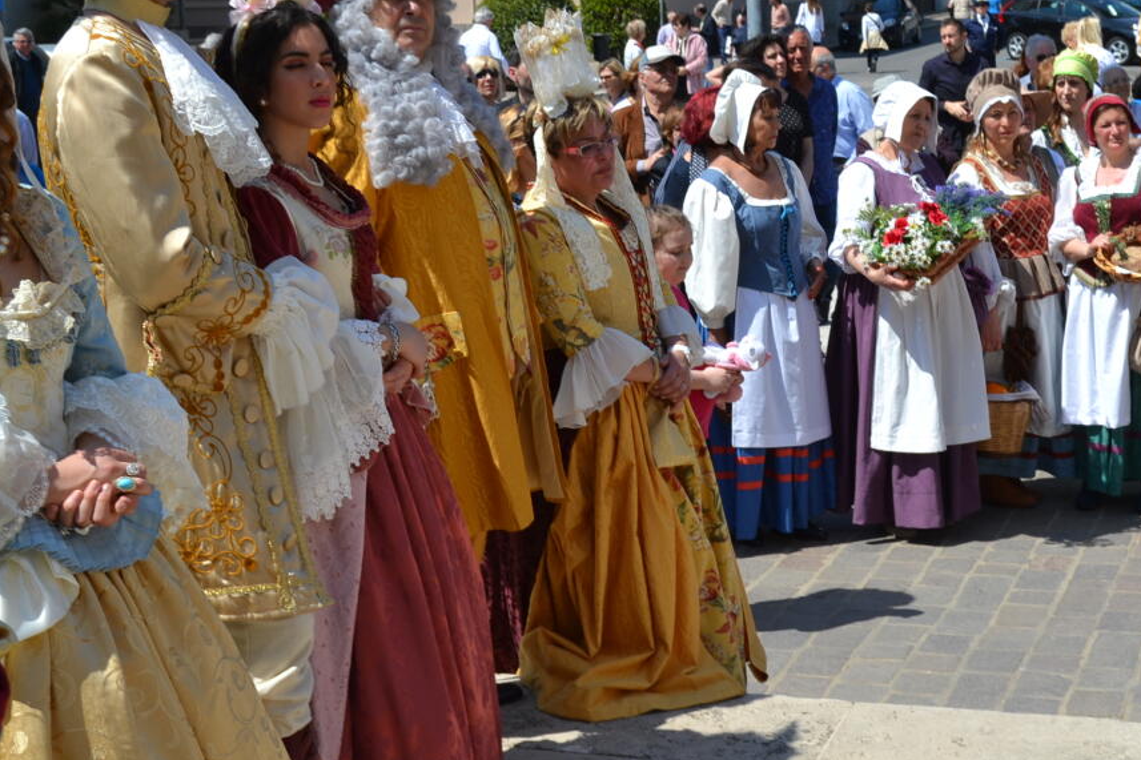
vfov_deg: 21.5
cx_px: 798
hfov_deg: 31.5
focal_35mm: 63
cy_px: 242
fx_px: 1996
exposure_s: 1/250
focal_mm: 30
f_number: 8
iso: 100
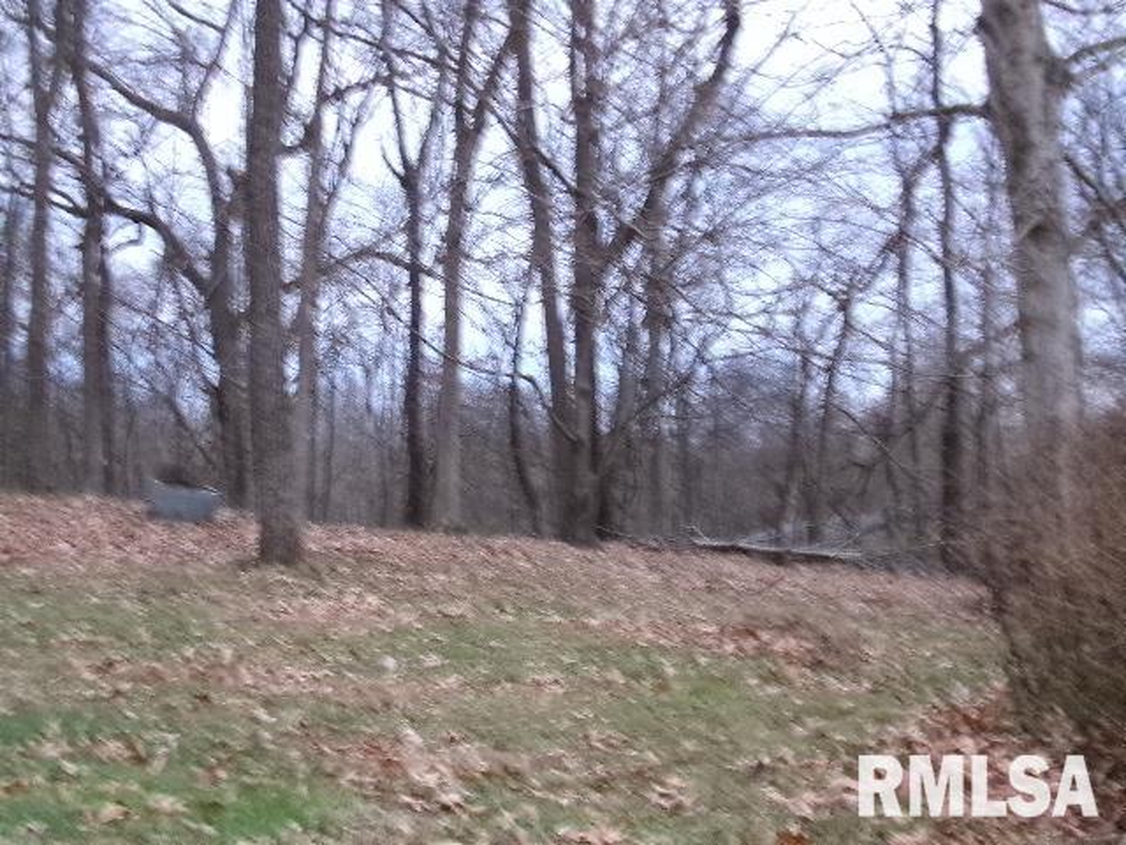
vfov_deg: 21.3
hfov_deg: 28.2
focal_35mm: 69
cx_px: 563
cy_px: 422
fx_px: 2244
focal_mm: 12.3
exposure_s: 1/20
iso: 560
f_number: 4.7
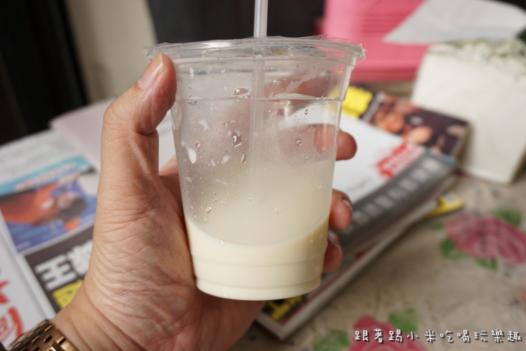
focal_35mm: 36
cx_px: 263
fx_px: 526
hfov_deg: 53.1
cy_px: 176
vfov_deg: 36.9
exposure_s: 1/60
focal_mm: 24
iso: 160
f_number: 4.5
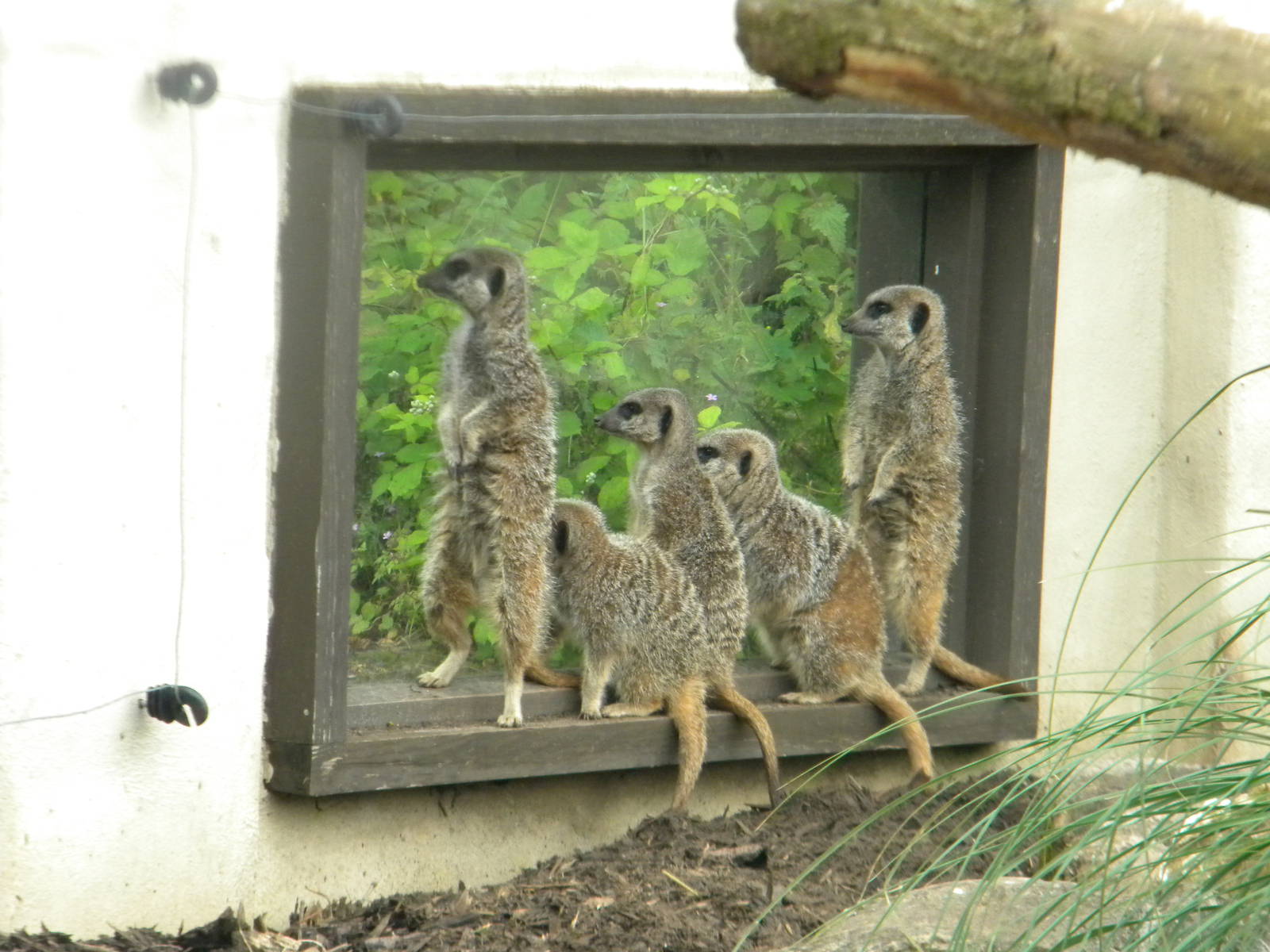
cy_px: 476
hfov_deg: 8.8
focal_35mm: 226
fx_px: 8292
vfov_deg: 6.6
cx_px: 635
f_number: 5.4
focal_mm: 41
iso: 400
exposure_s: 1/148
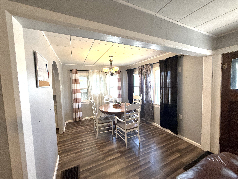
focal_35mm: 14
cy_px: 90
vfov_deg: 85.7
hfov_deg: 102.1
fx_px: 96
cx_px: 119
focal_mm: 2.22
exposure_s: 1/120
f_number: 2.2
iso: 200
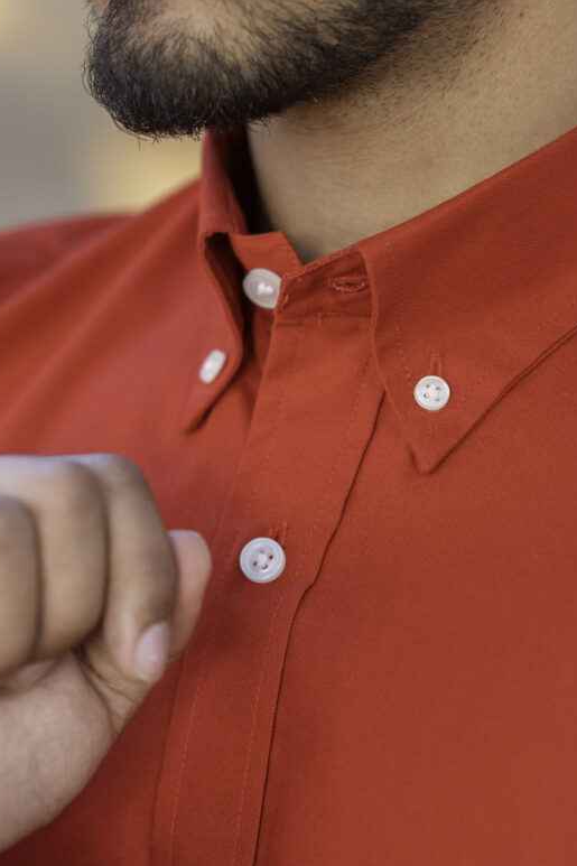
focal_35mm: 132
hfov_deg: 10.4
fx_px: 3175
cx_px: 251
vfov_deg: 15.5
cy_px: 348
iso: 800
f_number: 2.8
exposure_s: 1/320
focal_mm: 85
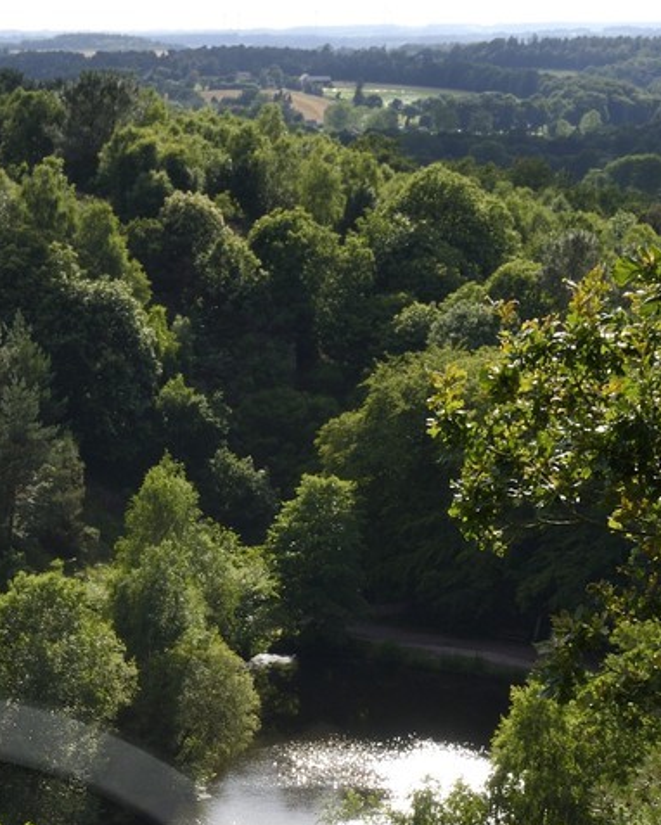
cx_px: -106
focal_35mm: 107
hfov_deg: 14.0
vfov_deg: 16.4
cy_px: 1228
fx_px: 2615
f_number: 13
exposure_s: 1/160
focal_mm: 34
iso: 200
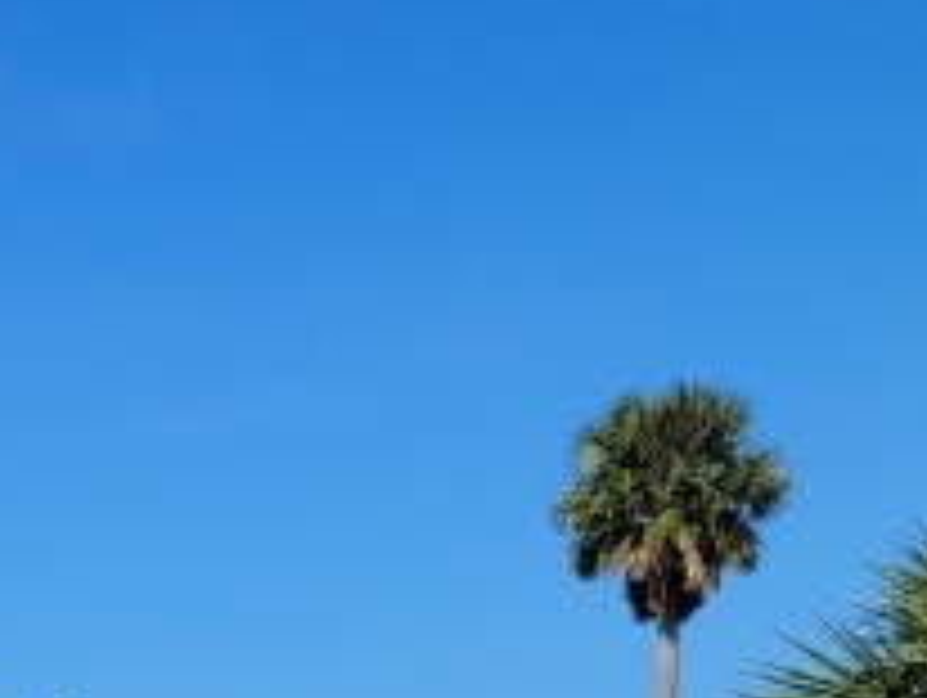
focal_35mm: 129
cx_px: -1062
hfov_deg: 12.8
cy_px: 1297
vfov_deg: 10.7
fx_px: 3459
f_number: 1.8
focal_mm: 5.4
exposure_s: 1/3667
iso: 40
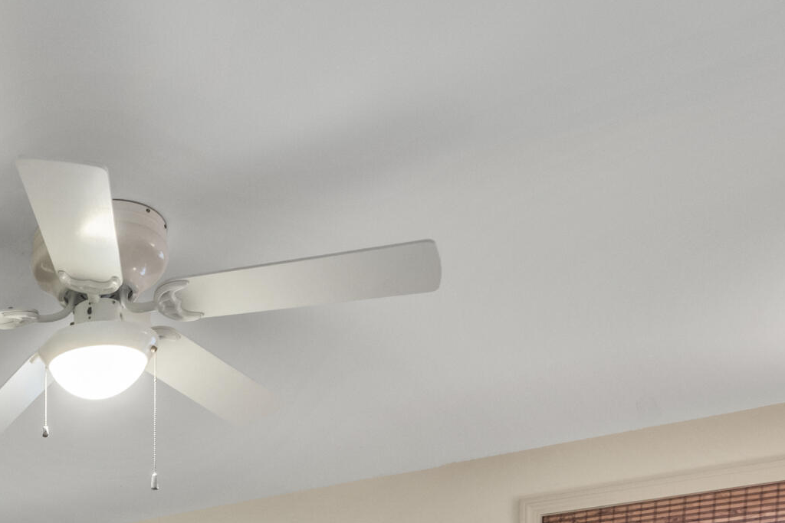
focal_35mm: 41
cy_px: 757
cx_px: -54
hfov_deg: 39.7
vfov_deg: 25.6
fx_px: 894
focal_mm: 9.4
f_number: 8
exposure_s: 1/3
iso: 500
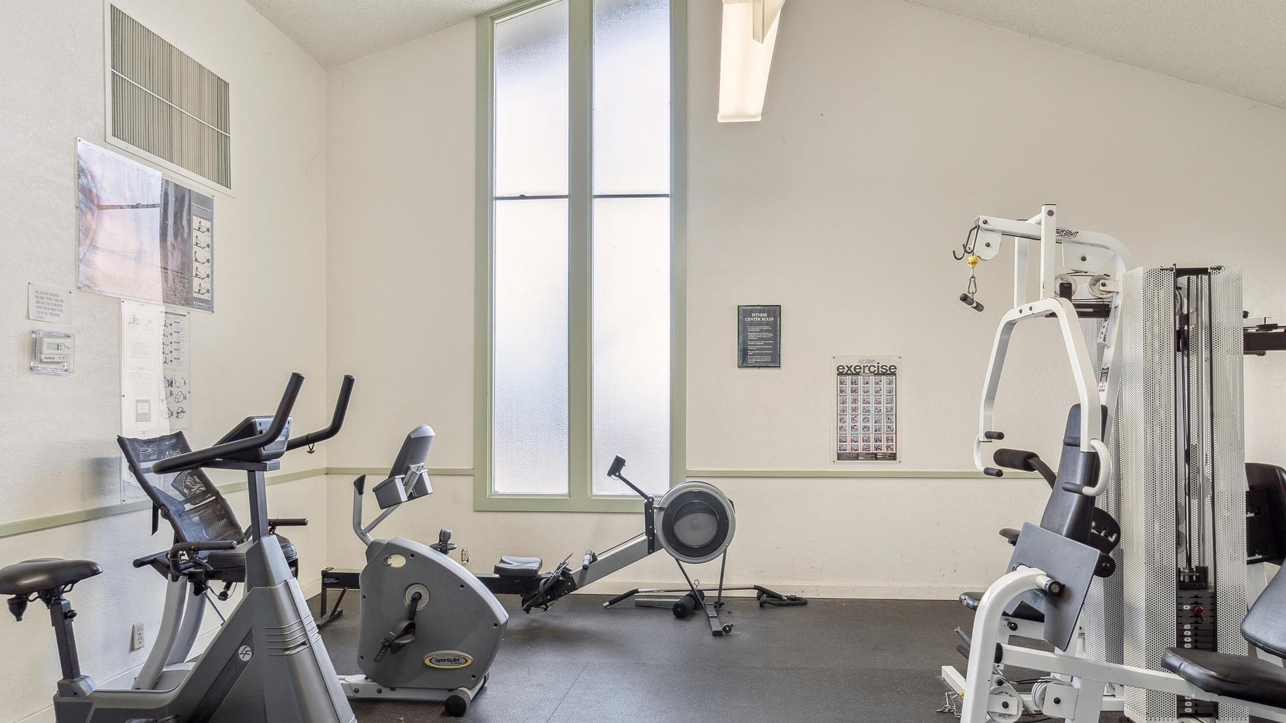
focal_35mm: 23
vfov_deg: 49.4
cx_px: 671
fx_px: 784
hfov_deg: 78.7
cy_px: 405
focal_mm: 16
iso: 250
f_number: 8
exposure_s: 1/20
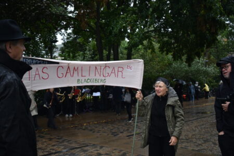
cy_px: 78
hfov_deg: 53.1
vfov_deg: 36.9
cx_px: 117
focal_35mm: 36
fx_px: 234
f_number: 3.8
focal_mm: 24
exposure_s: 1/60
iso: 100
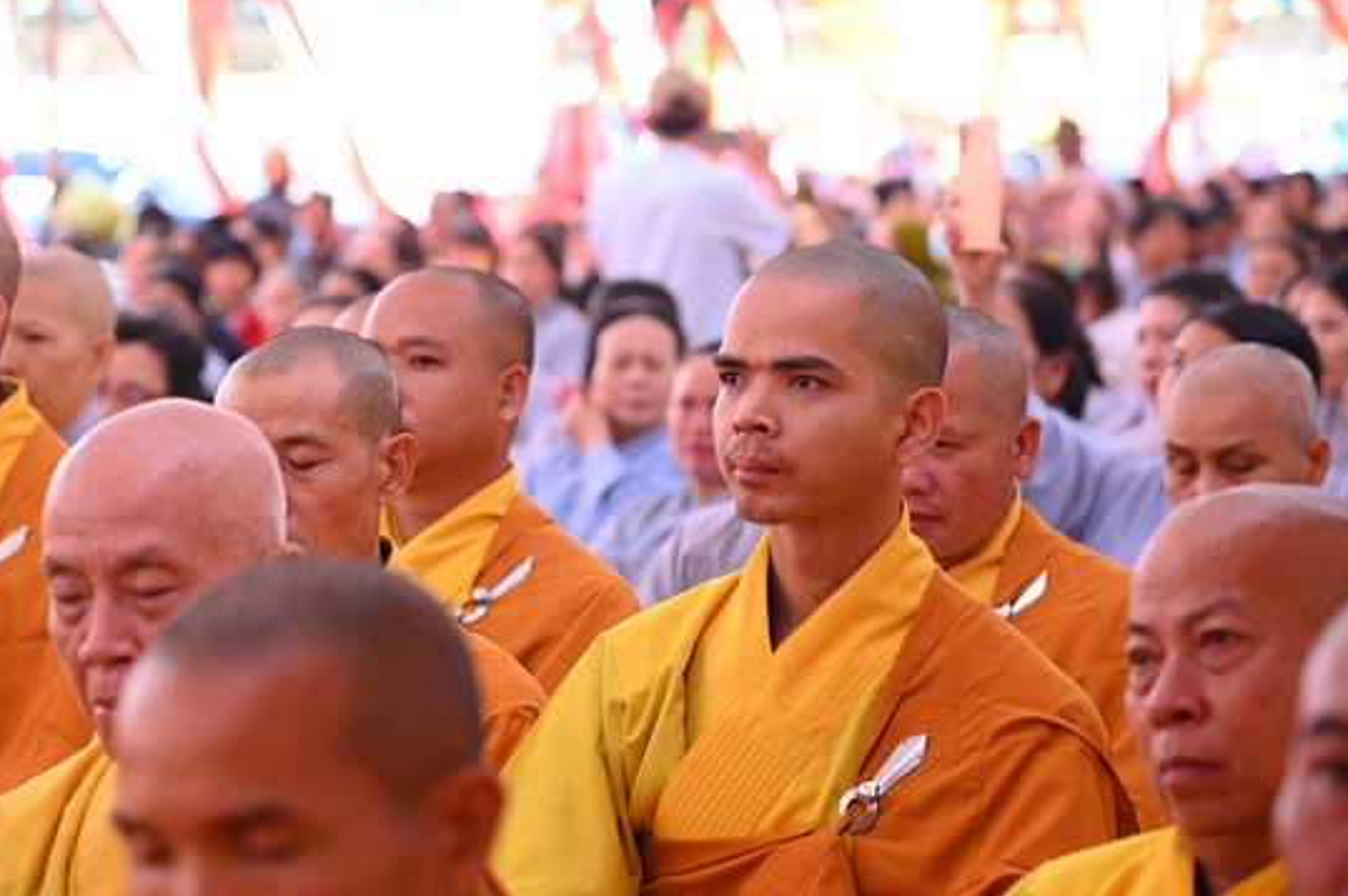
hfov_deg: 14.2
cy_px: 476
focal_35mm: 145
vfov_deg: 9.5
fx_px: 5426
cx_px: 591
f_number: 4.5
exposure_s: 1/250
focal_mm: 120
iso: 1250
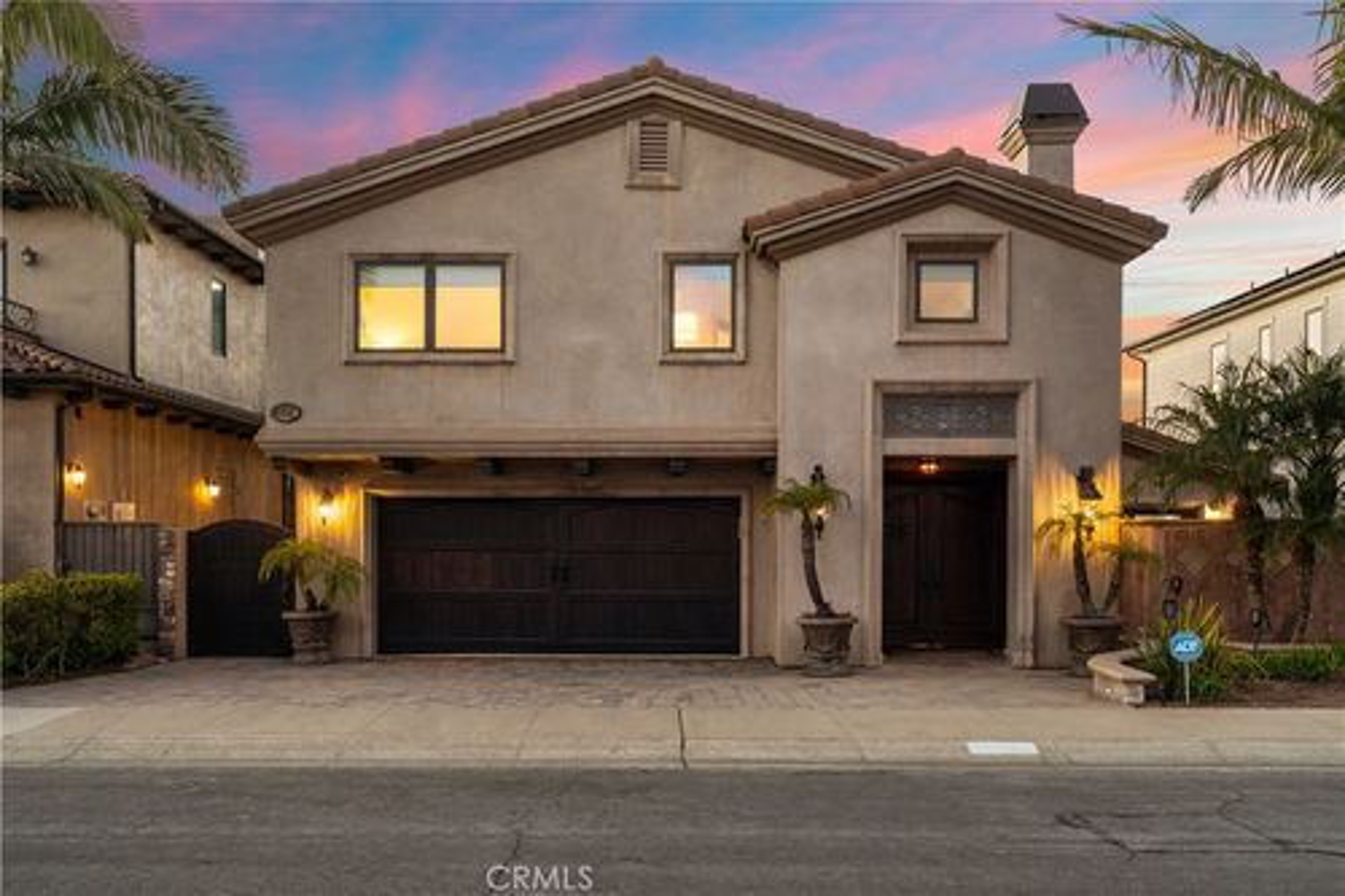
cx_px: 672
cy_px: 448
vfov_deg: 40.5
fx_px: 1214
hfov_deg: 58.0
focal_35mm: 32
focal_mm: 32.5
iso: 800
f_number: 9
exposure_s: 8
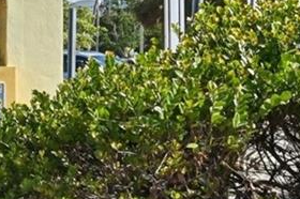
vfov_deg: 11.2
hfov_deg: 13.7
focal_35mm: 120
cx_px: -354
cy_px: -44
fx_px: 999
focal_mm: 21
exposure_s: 1/2000
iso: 400
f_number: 8
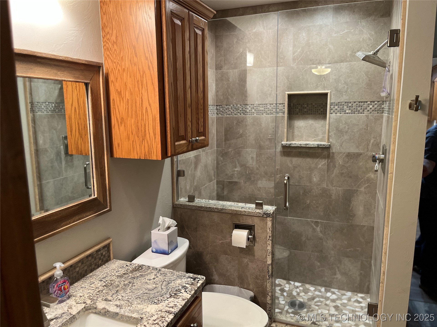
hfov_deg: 67.3
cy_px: 164
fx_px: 328
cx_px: 218
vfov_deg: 53.1
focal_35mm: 26
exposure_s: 1/60
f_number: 1.6
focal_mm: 5.1
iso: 100
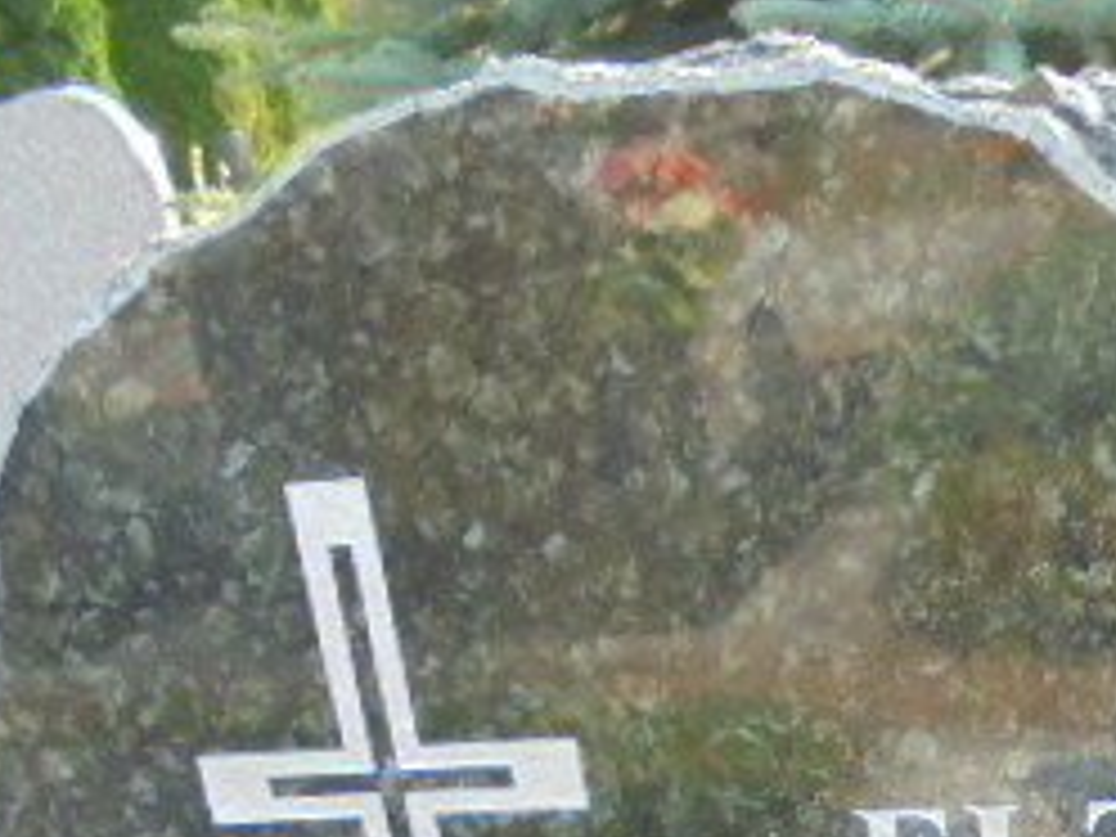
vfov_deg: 20.7
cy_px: 968
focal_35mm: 67
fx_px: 2160
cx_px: 1156
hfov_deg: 27.1
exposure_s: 1/100
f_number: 3.5
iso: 100
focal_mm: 4.6
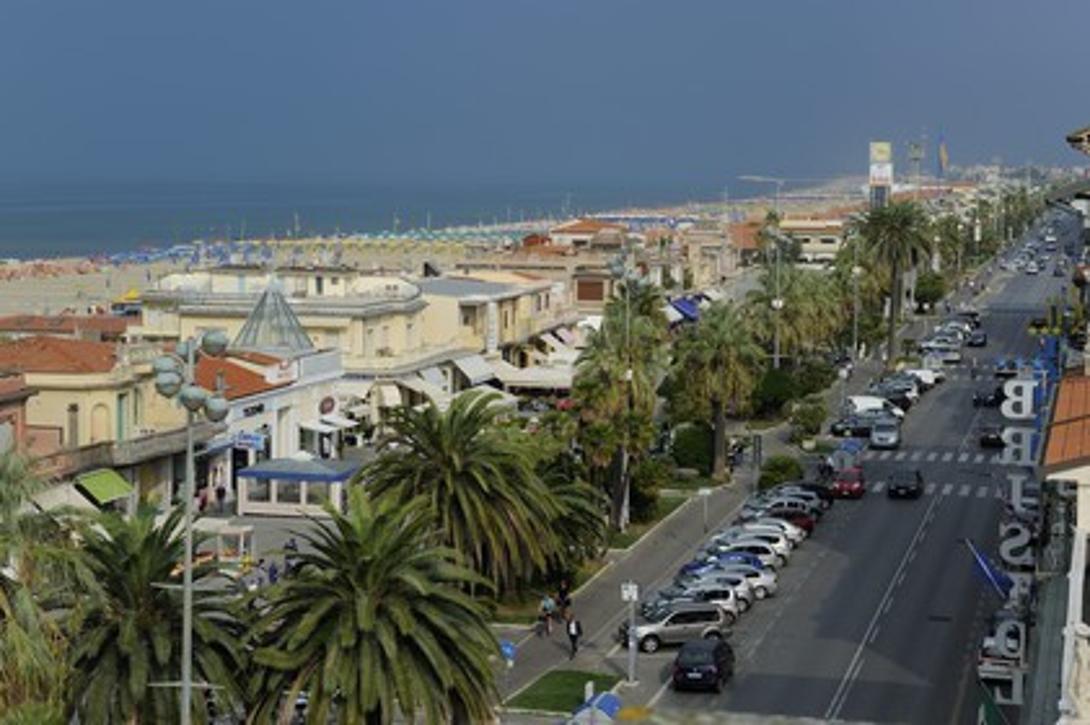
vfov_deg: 19.4
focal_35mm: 70
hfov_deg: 28.9
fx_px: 2118
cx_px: 545
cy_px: 362
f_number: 14
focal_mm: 70
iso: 200
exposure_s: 1/160
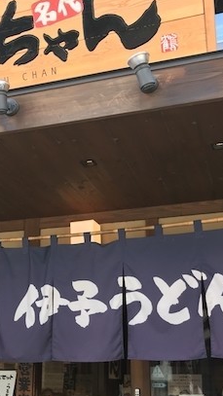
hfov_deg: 24.8
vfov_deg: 42.5
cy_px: 254
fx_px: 504
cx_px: 74
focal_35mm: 48
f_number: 1.8
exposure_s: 1/120
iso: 40
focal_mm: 3.99
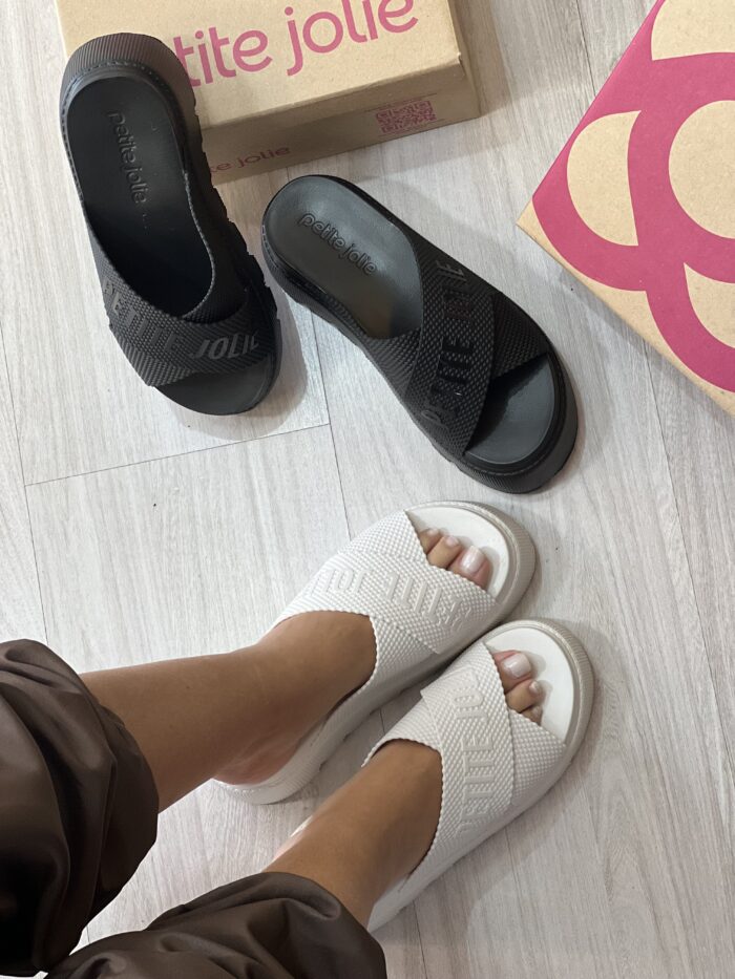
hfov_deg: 19.1
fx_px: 2179
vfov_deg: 25.3
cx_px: 368
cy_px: 490
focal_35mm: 77
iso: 160
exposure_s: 1/120
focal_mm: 9
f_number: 2.8
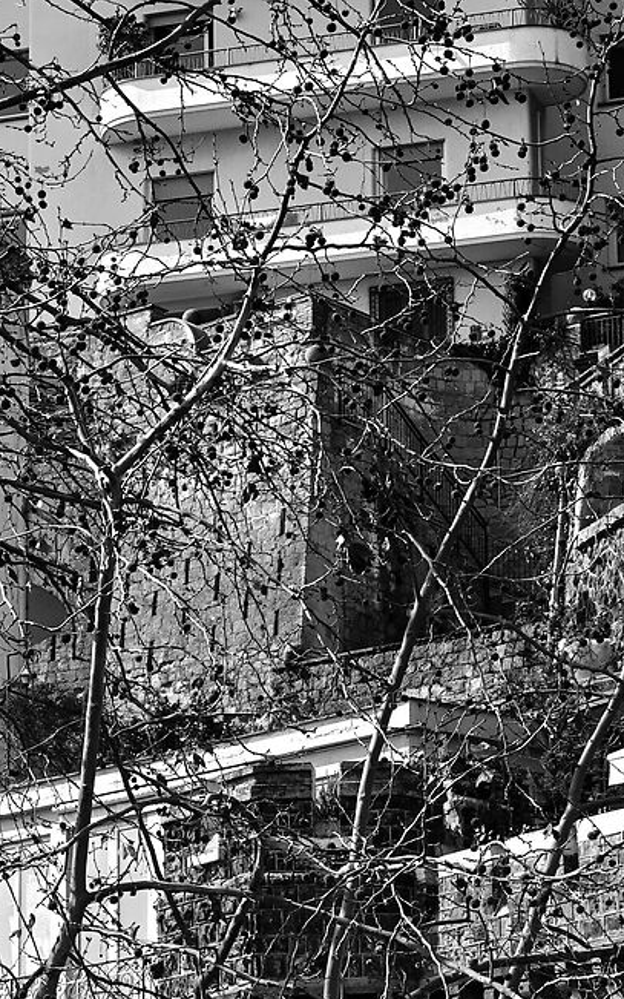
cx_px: -35
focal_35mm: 169
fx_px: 4597
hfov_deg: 7.7
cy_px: 516
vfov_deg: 12.4
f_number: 9
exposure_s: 1/320
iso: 100
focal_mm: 30
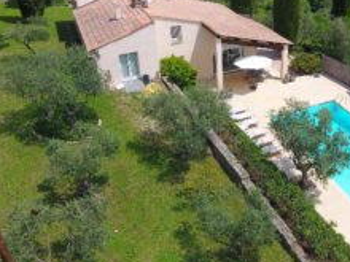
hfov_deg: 45.7
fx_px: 404
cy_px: 64
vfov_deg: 35.1
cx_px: 247
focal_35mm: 40
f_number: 2.8
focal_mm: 3.61
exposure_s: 1/1300
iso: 100
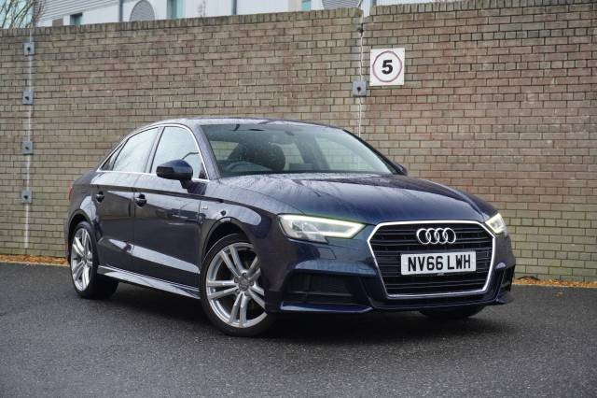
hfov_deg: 30.5
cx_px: 298
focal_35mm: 66
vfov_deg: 20.6
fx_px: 1094
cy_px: 199
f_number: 5.6
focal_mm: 44
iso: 1000
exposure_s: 1/160
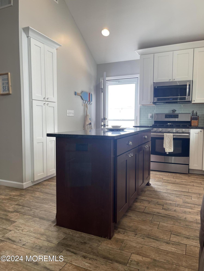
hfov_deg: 54.9
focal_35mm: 25
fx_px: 196
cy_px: 136
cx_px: 102
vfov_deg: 69.4
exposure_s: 1/120
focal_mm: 5.1
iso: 64
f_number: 1.6
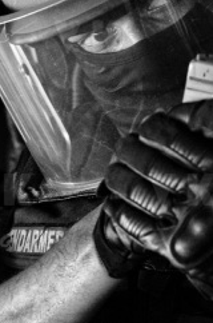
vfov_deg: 2.8
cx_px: 87
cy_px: 220
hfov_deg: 1.8
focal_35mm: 743
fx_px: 6632
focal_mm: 200
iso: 2000
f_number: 4
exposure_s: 1/400
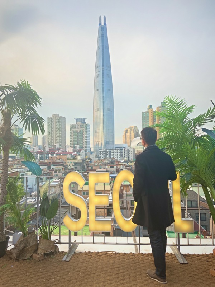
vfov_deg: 67.3
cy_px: 144
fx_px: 215
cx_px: 108
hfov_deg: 53.1
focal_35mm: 26
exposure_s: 1/529
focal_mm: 4.25
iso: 32
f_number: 1.8
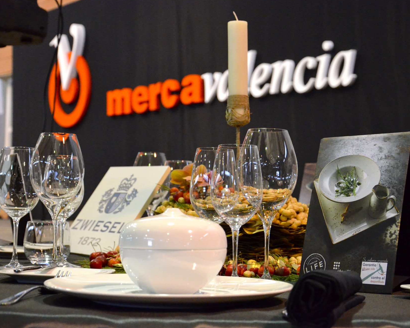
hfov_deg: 26.4
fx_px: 874
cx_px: 221
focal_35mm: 72
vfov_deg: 21.3
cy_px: 163
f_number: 4.8
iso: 5000
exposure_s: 1/400
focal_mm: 42
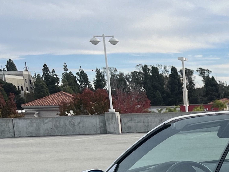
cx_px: 354
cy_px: 240
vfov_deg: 15.3
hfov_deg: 18.7
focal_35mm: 91
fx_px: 602
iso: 50
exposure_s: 1/2688
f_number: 1.6
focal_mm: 5.1
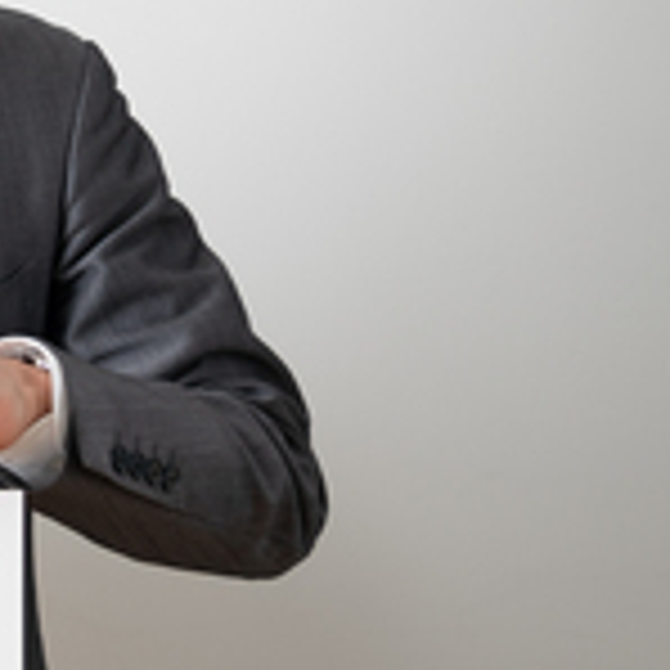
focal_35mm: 128
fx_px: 2803
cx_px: -216
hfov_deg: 13.1
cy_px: 189
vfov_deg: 13.6
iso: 100
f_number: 4
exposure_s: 1/200
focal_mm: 35
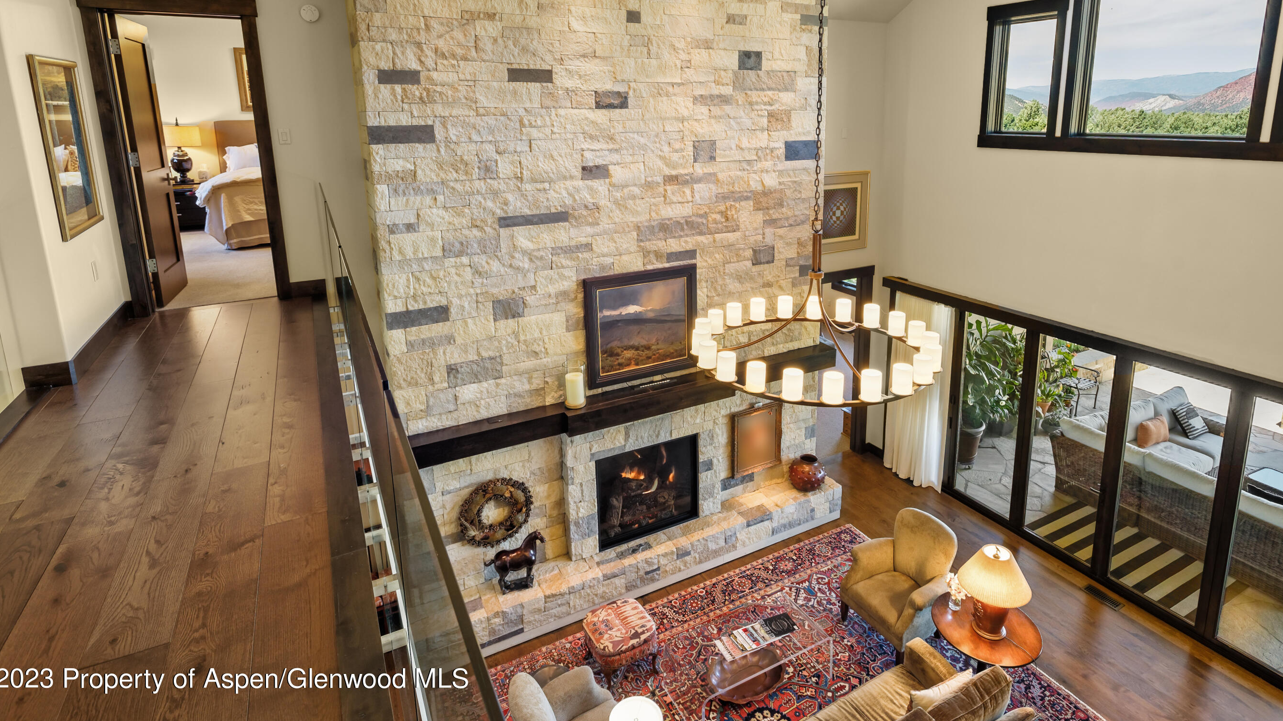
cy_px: 242
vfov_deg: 54.8
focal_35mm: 20
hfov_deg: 86.5
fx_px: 680
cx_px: 692
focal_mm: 17
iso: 500
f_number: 7.1
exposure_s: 1/8
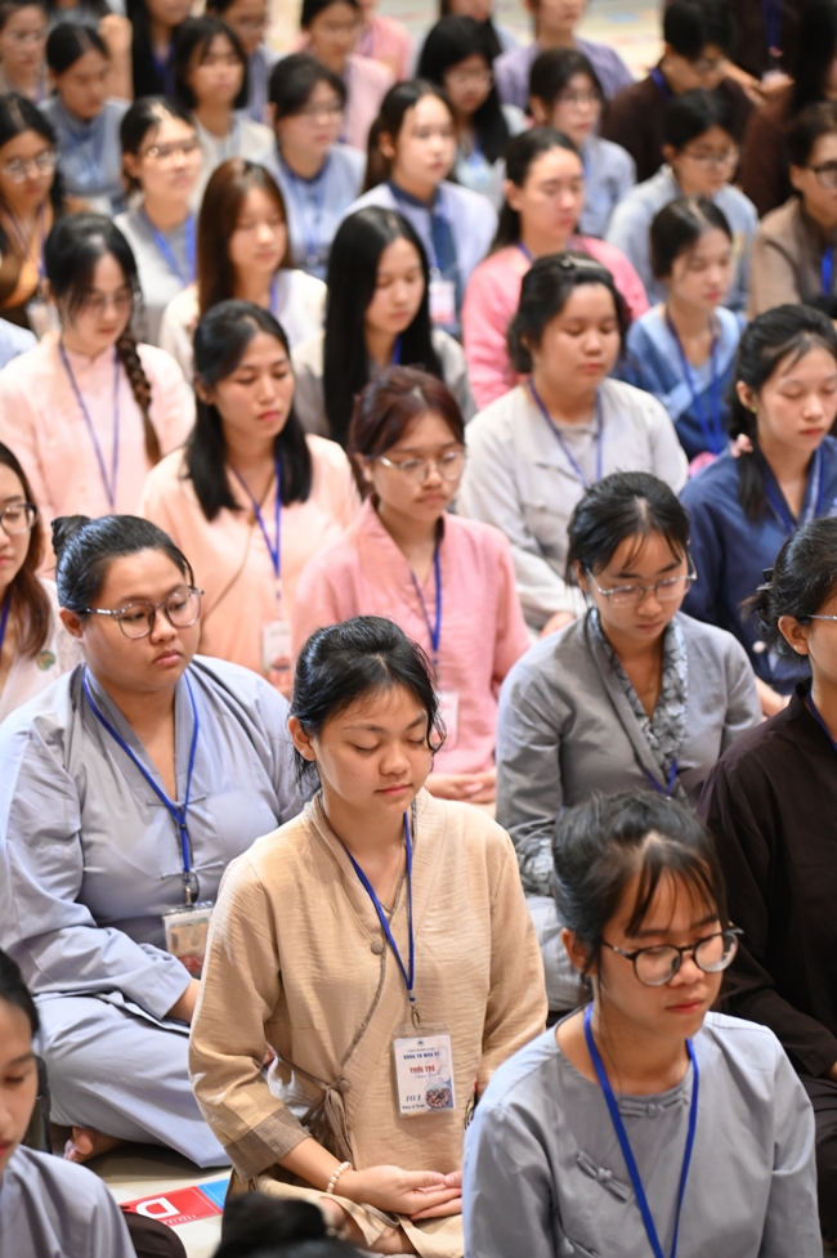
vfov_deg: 17.1
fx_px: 4191
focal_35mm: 120
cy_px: 629
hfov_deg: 11.4
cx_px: 418
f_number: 4
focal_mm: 120
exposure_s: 1/80
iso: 3200
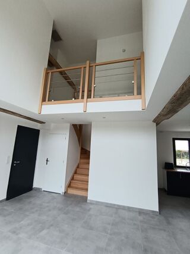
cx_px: 95
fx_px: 124
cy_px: 127
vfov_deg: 91.0
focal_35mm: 17
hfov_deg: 74.7
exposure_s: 1/100
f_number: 2.2
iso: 269
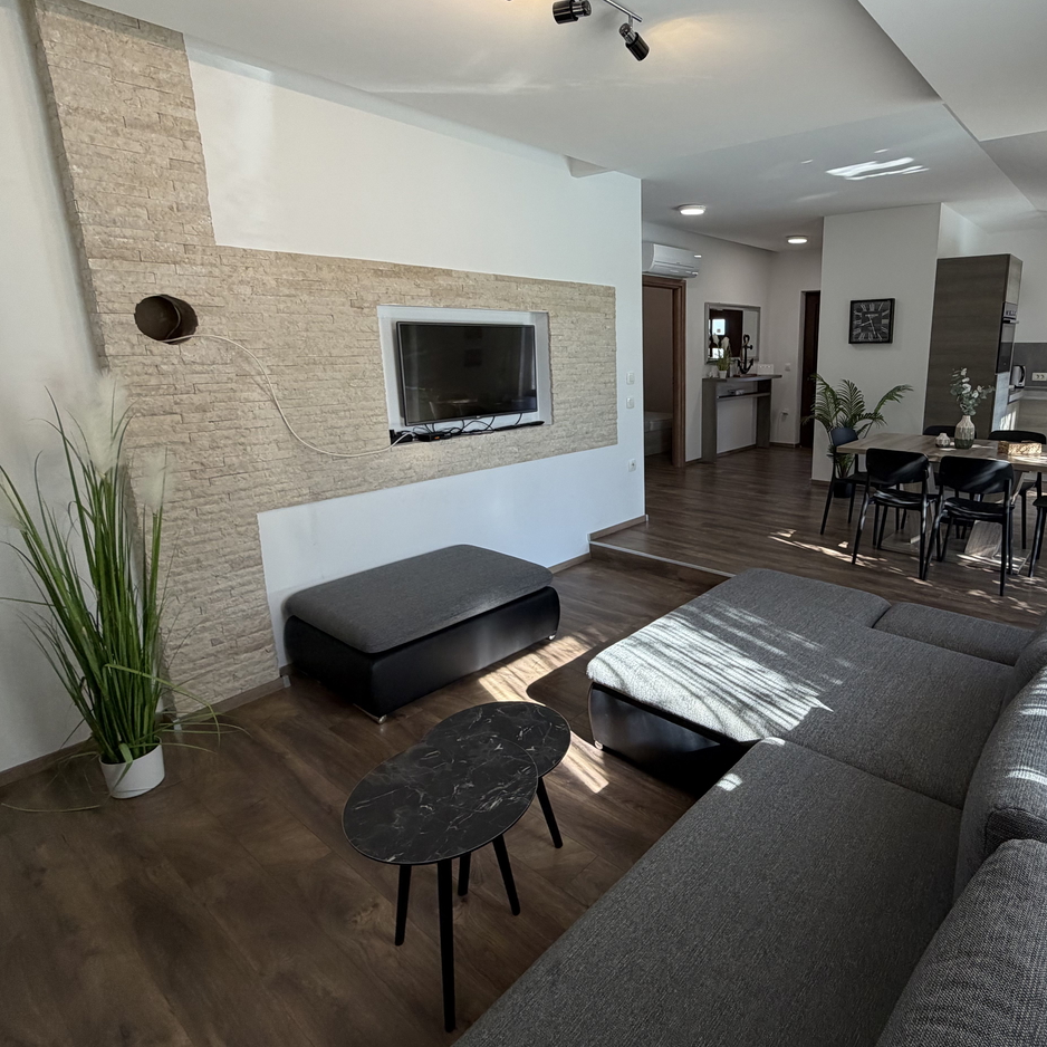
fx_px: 650
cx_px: 679
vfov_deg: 77.6
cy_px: 489
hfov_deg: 75.8
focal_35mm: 19
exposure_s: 1/100
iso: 125
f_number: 2.2
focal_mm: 2.22
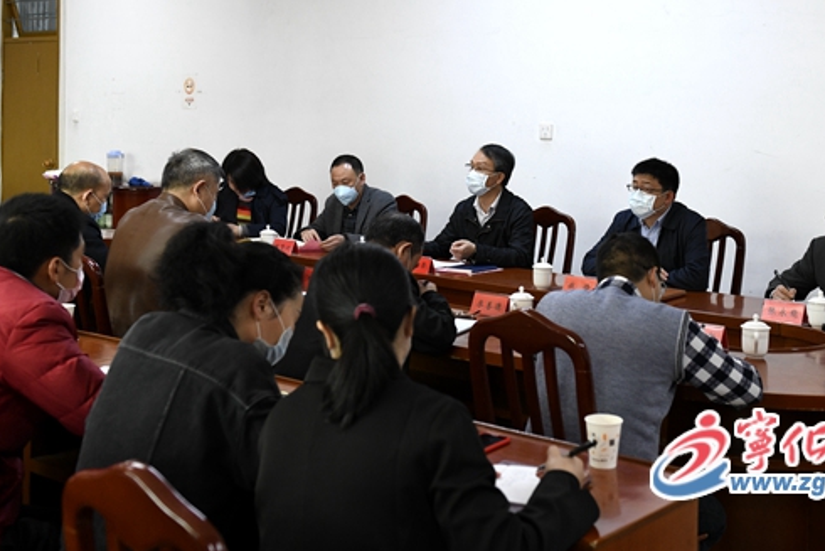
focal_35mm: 50
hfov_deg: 39.5
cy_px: 168
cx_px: 470
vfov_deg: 26.8
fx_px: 1146
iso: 1600
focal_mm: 35
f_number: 4.5
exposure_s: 1/80
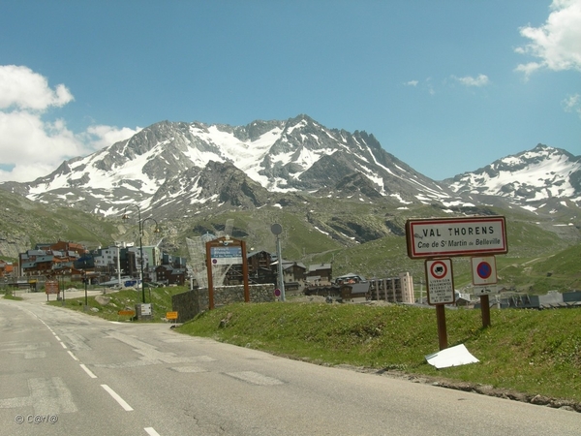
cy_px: 218
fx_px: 688
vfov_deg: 35.1
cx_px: 290
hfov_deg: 45.8
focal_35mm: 41
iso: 50
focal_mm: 8.5
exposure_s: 1/630
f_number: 4.9
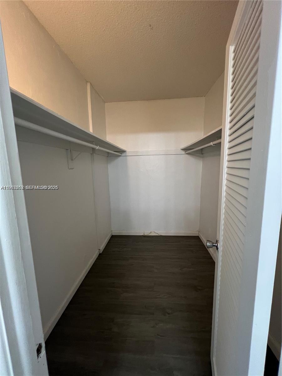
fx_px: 141
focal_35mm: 13
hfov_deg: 89.9
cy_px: 188
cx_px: 141
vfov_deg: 106.2
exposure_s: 1/60
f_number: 1.8
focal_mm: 1.57
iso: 160
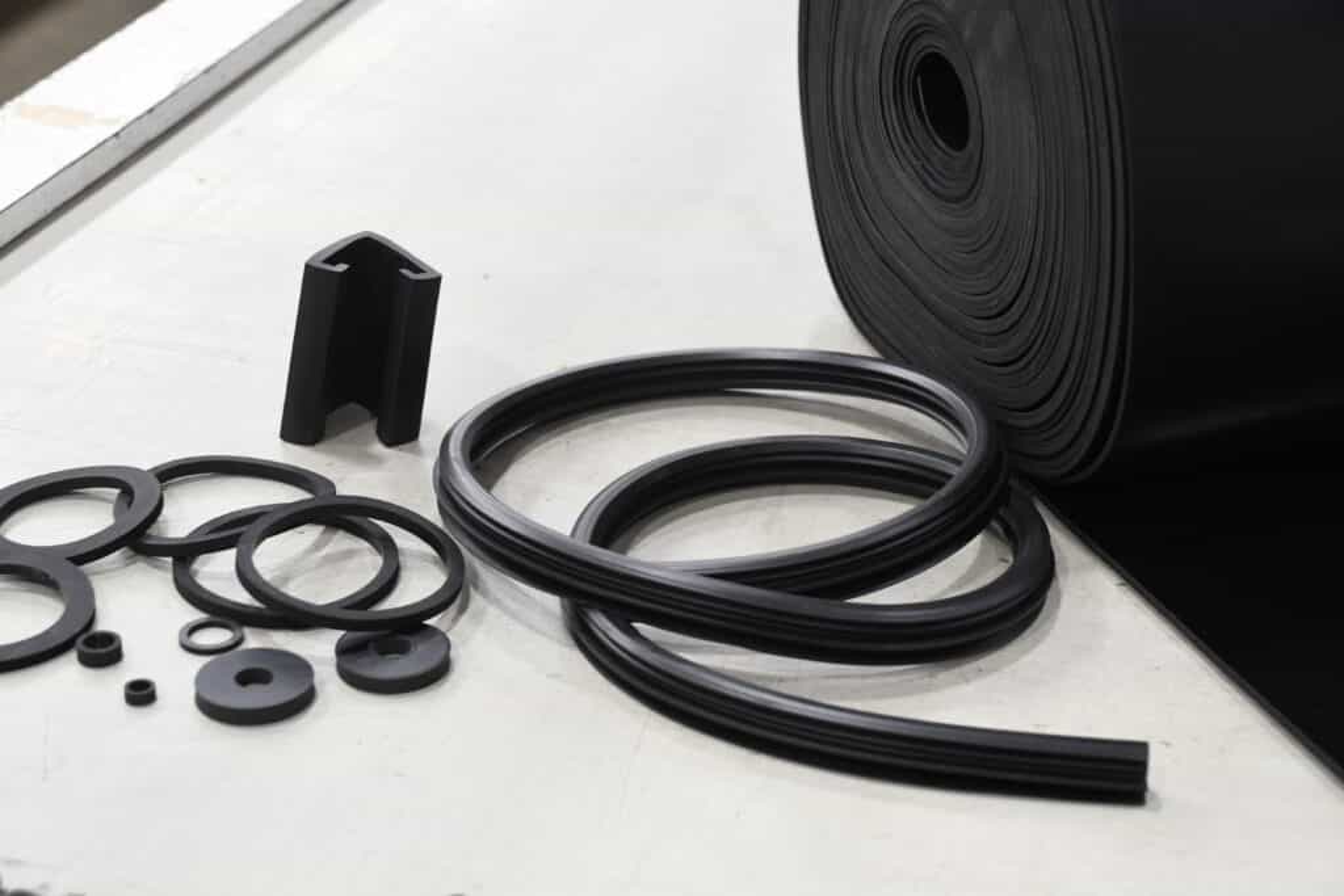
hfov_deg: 27.0
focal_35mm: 75
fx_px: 2800
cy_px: 448
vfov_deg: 18.2
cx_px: 672
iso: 1600
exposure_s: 1/80
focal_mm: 50
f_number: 5.6
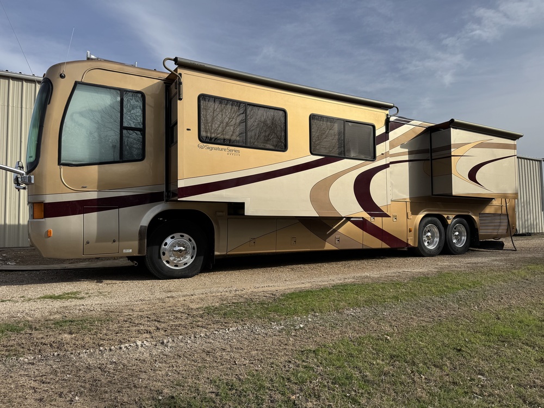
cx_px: 272
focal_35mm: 24
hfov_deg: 71.6
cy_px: 204
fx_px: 377
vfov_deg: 56.8
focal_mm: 6.76
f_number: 1.78
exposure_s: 1/6410
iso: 80
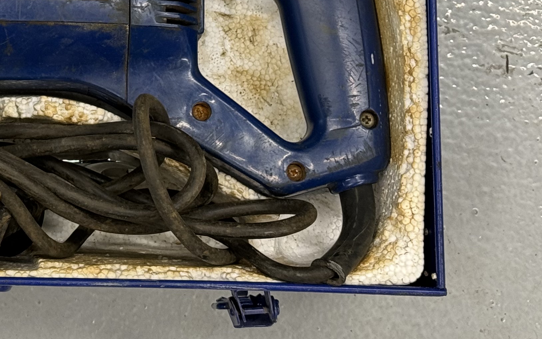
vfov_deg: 10.2
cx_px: -64
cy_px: -124
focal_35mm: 126
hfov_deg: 16.1
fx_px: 1861
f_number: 1.78
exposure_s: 1/50
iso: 50
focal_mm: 6.86
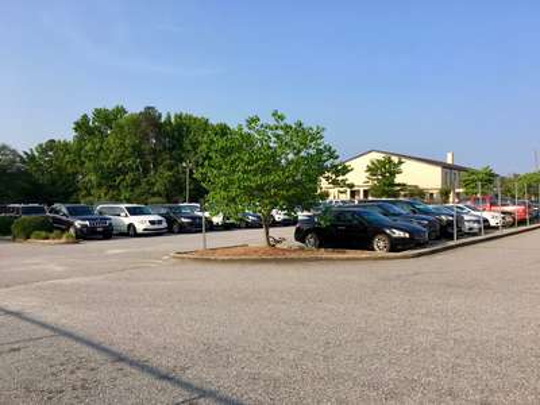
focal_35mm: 29
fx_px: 452
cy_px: 202
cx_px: 270
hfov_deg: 61.7
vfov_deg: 48.2
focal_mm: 4.15
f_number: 2.2
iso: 25
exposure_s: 1/905
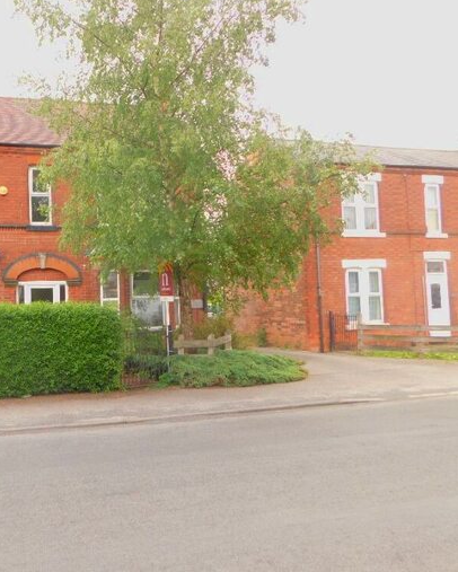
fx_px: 525
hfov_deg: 43.9
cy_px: 281
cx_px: 65
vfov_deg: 57.2
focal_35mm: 31
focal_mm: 4
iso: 125
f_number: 3
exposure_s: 1/200
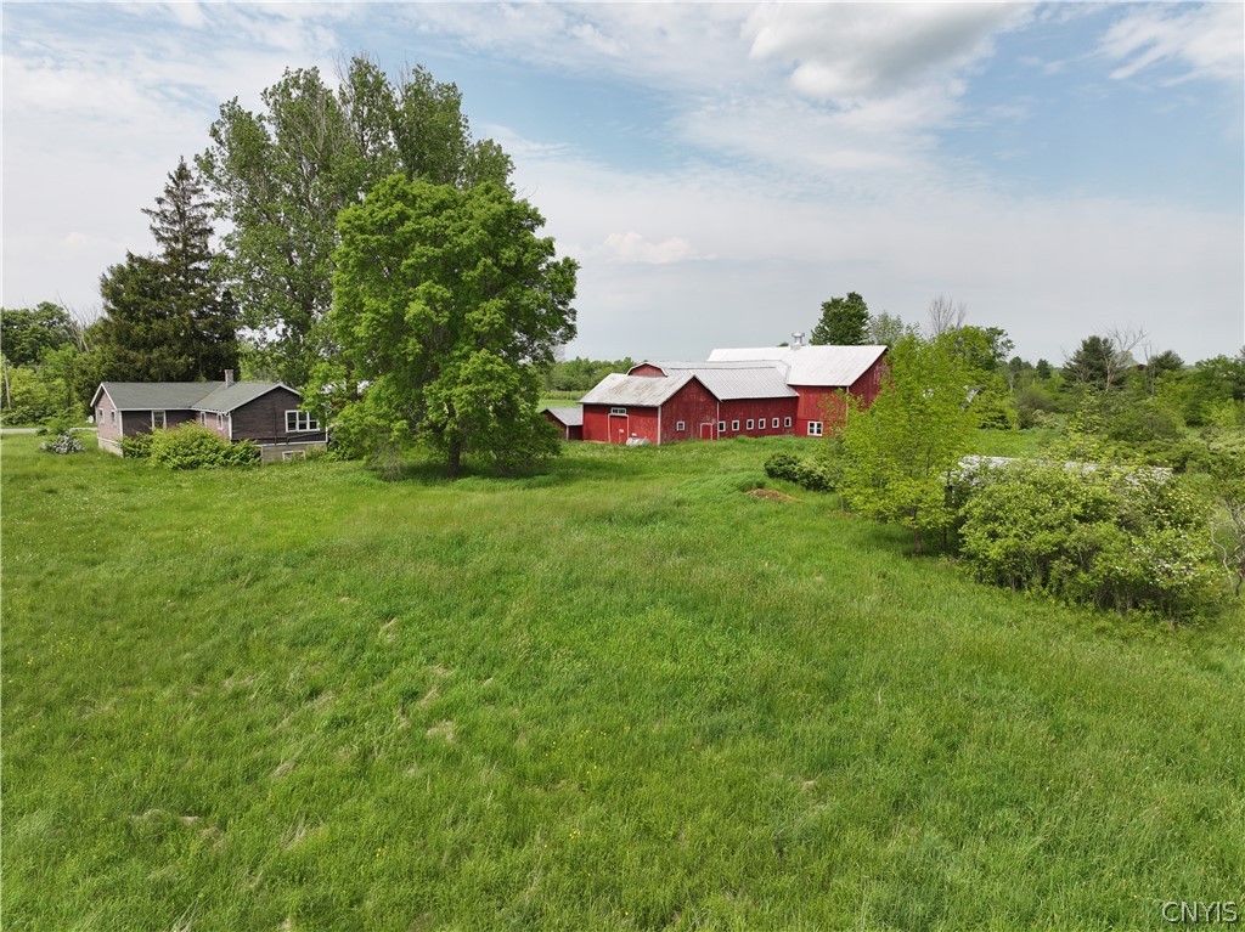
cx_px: 622
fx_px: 863
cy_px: 466
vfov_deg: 56.8
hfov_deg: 71.6
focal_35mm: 24
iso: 100
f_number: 2.8
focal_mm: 12.29
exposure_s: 1/200
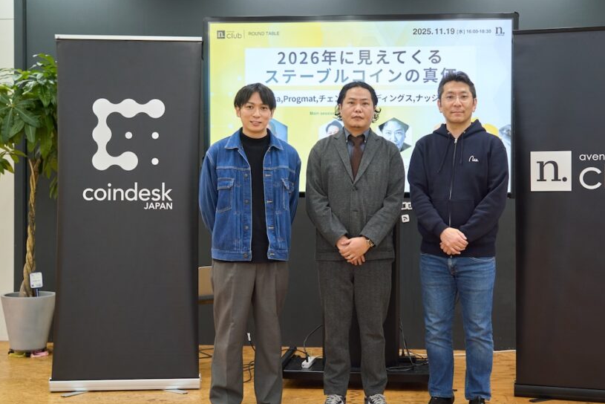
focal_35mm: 51
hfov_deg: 38.7
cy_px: 218
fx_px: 857
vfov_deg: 26.5
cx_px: 356
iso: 1000
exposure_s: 1/200
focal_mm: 42
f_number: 2.8
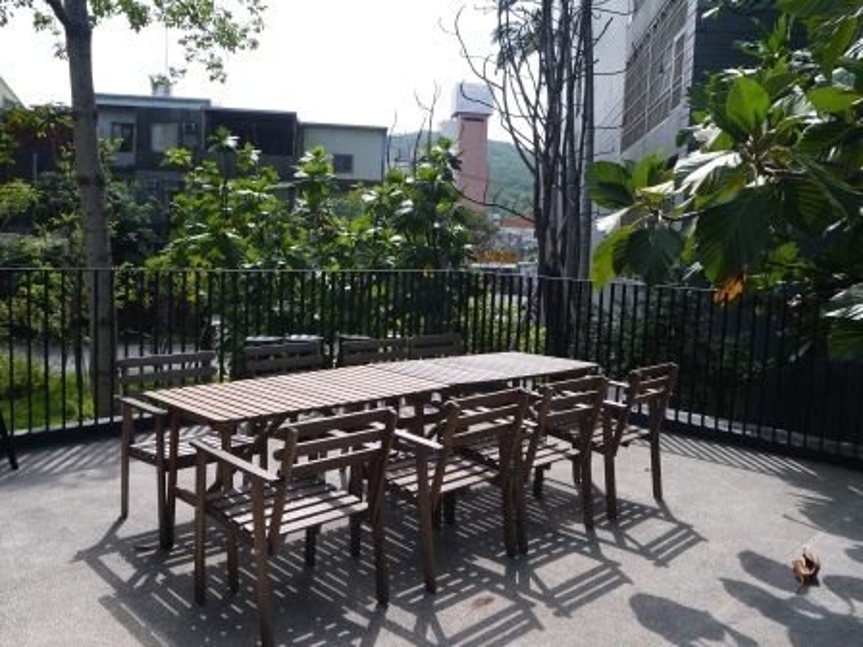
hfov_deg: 60.0
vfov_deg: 46.8
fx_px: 748
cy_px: 324
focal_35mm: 30
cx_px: 432
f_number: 7.1
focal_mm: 15
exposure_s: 1/320
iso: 160
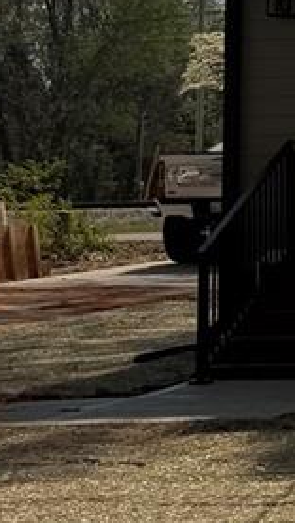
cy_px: 66
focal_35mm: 145
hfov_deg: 7.0
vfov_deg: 14.7
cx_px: 1036
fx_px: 2015
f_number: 1.78
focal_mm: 6.76
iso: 80
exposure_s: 1/10309
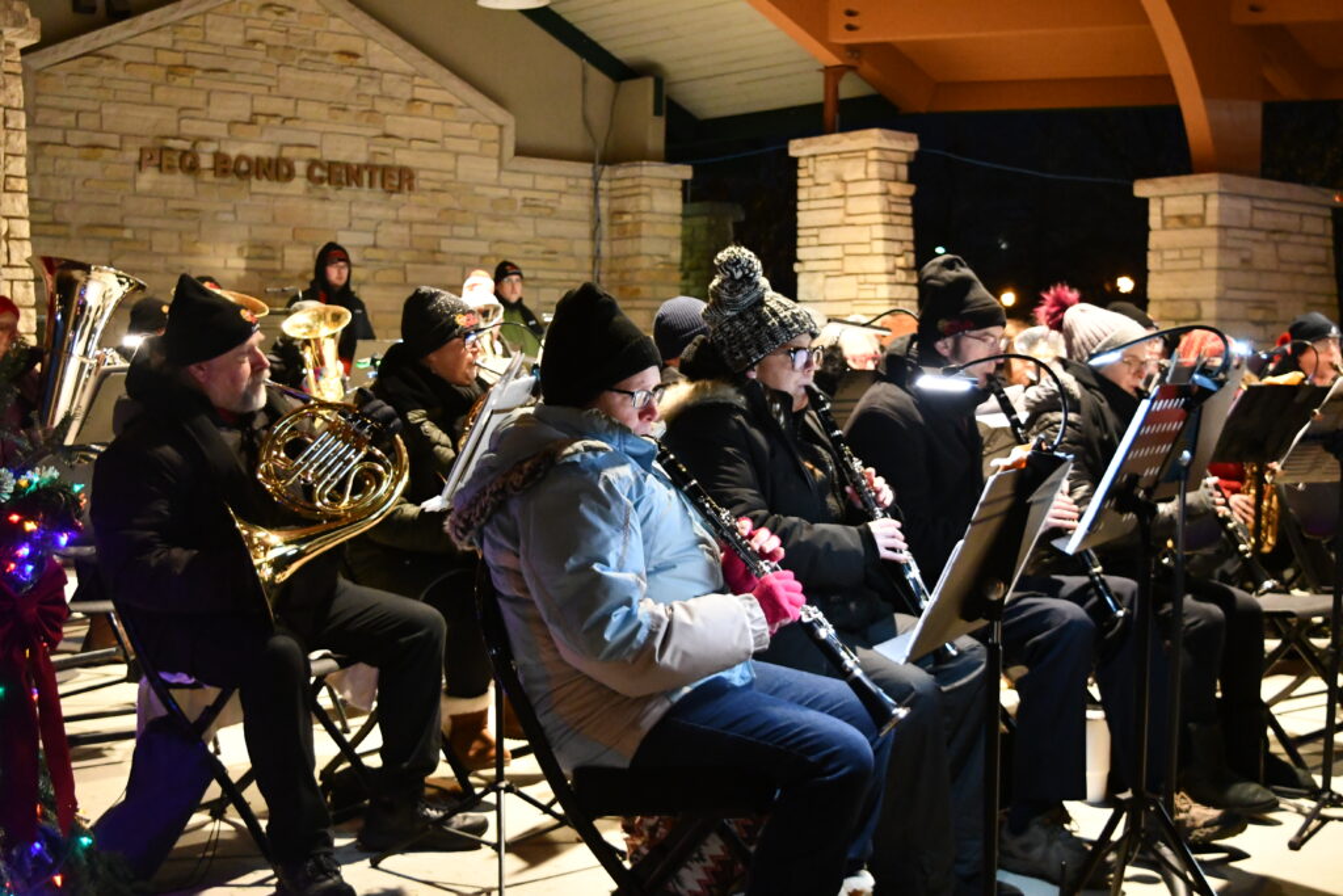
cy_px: 448
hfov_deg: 38.9
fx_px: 1903
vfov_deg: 26.5
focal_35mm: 51
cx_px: 672
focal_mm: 34
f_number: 4.5
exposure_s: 1/60
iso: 6400
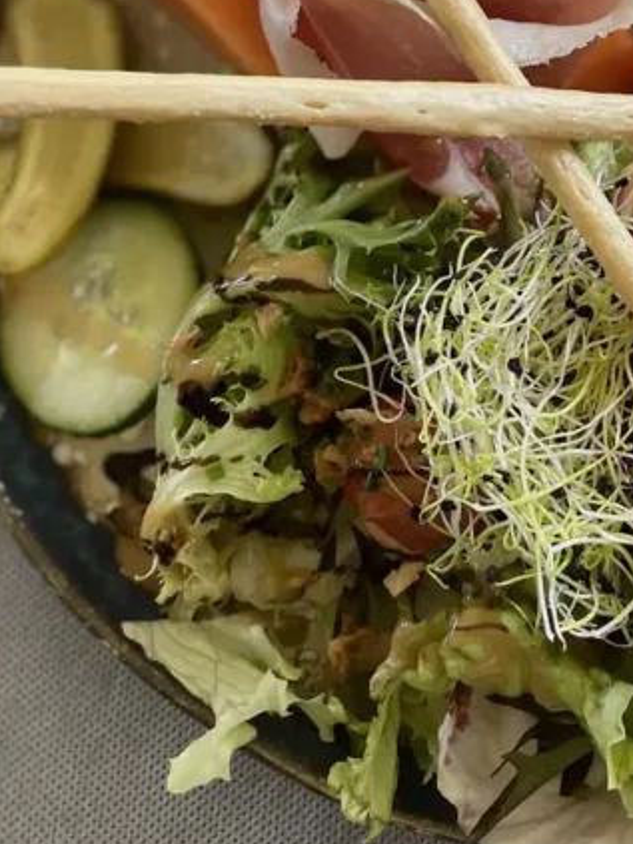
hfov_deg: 22.4
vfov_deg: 28.3
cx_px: 621
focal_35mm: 63
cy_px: -58
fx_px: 1537
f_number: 1.6
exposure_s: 1/121
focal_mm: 4.2
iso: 125
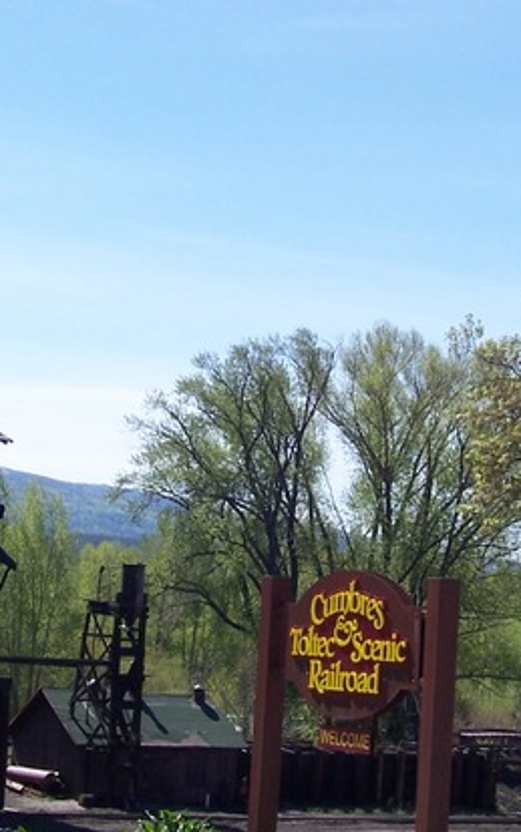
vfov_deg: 18.8
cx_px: 297
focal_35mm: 111
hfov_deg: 11.8
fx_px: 2520
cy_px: 376
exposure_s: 1/350
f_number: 6.7
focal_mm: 8.6
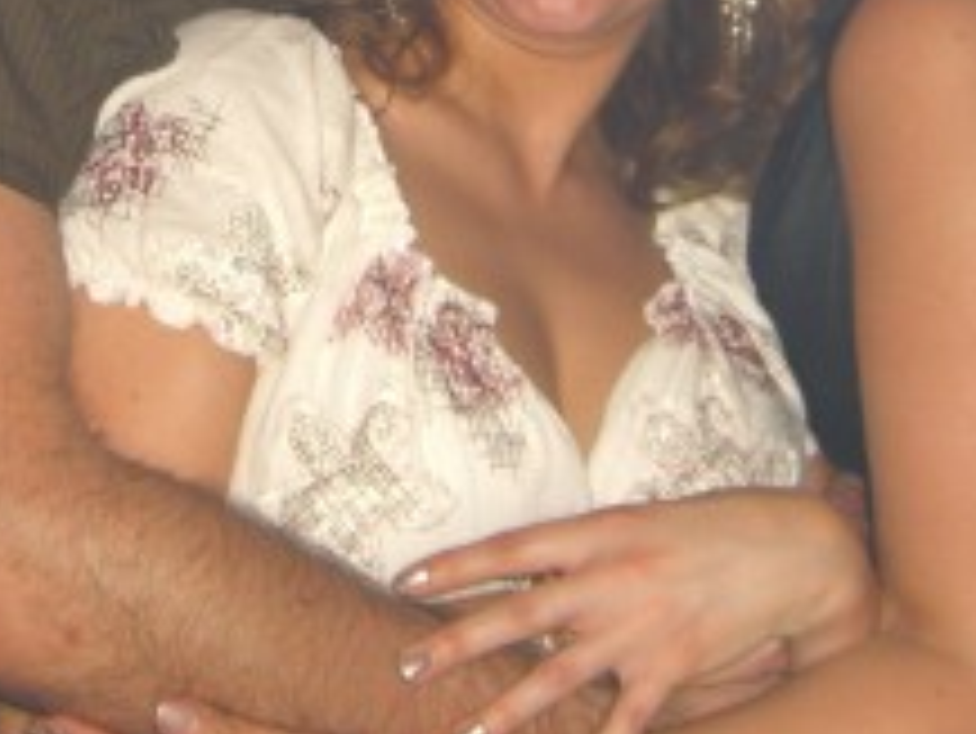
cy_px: -122
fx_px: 2962
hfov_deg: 18.7
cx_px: 342
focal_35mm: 105
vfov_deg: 13.7
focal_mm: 7.9
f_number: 2.8
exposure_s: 1/60
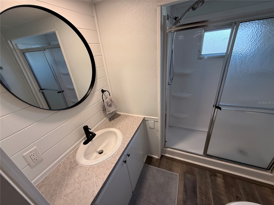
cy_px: 102
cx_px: 137
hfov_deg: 102.1
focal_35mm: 14
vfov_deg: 85.7
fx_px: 111
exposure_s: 1/120
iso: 160
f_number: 2.2
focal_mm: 2.22
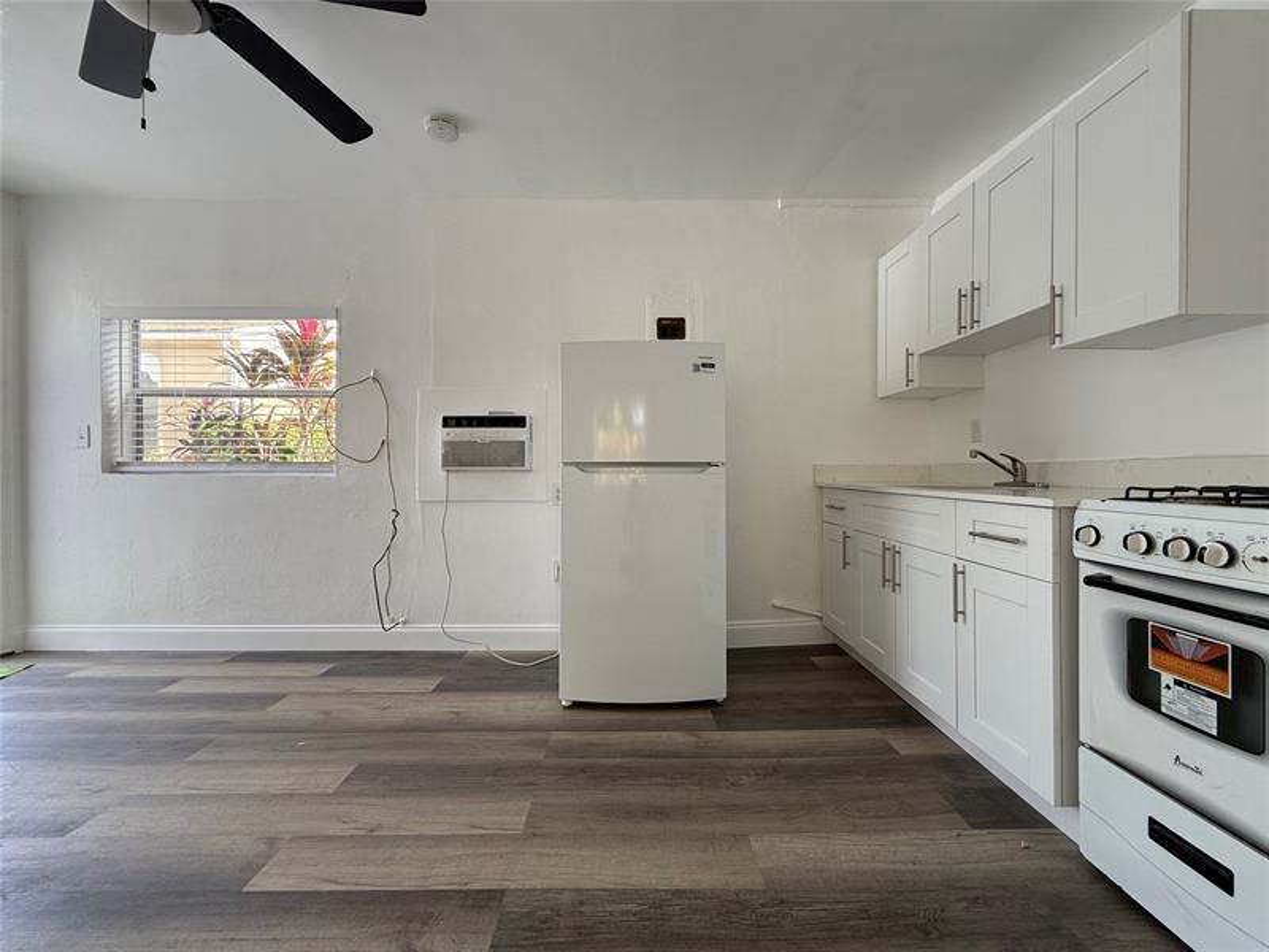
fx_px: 513
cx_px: 634
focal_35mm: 14
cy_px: 476
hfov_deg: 102.1
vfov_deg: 85.7
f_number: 2.2
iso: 64
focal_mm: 2.22
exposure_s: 1/124
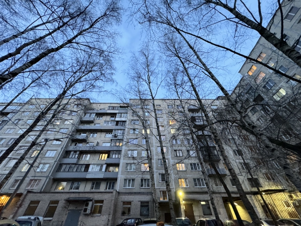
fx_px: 122
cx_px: 150
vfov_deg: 85.7
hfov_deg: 102.1
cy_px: 113
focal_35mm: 14
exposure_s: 1/50
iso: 640
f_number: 2.2
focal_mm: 2.22
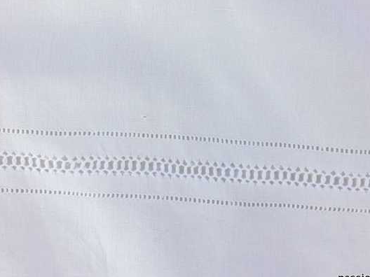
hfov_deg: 40.4
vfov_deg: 30.6
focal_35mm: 47
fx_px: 502
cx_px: 163
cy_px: 85
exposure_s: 1/150
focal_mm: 3.3
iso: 25
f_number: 2.4
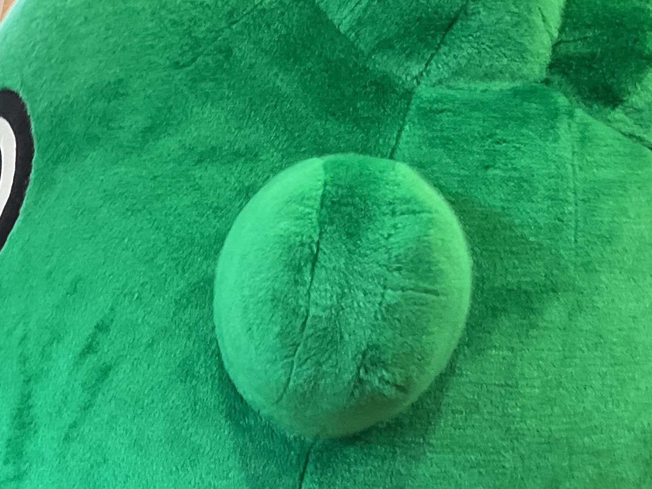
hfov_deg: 24.0
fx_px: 1469
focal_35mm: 78
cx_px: 15
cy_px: 576
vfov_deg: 18.0
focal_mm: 3
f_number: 1.8
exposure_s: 1/60
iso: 100
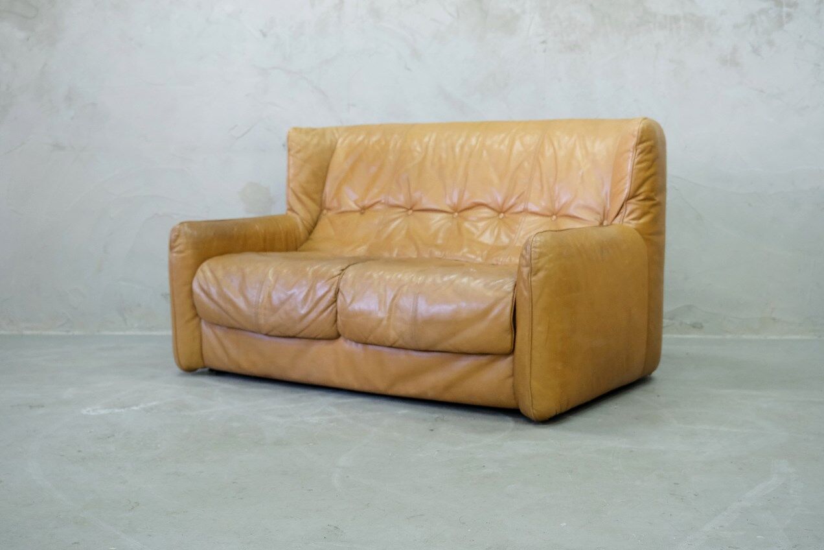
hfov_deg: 44.5
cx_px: 412
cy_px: 275
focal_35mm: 44
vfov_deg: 30.5
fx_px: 1007
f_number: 4
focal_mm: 29.2
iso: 3200
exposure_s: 1/42
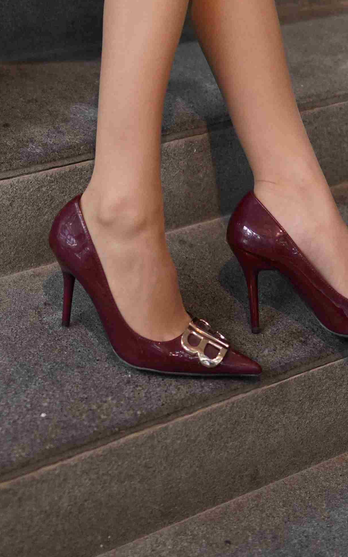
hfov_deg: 16.7
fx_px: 1184
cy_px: -162
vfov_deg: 23.5
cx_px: 125
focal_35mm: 78
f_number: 1.6
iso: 2500
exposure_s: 1/250
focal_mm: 24
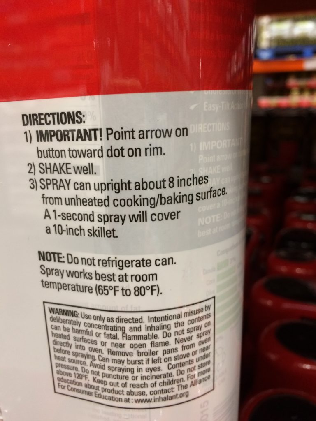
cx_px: 158
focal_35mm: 29
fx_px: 353
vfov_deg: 61.7
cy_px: 210
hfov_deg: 48.2
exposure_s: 1/33
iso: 200
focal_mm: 4.15
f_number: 2.2
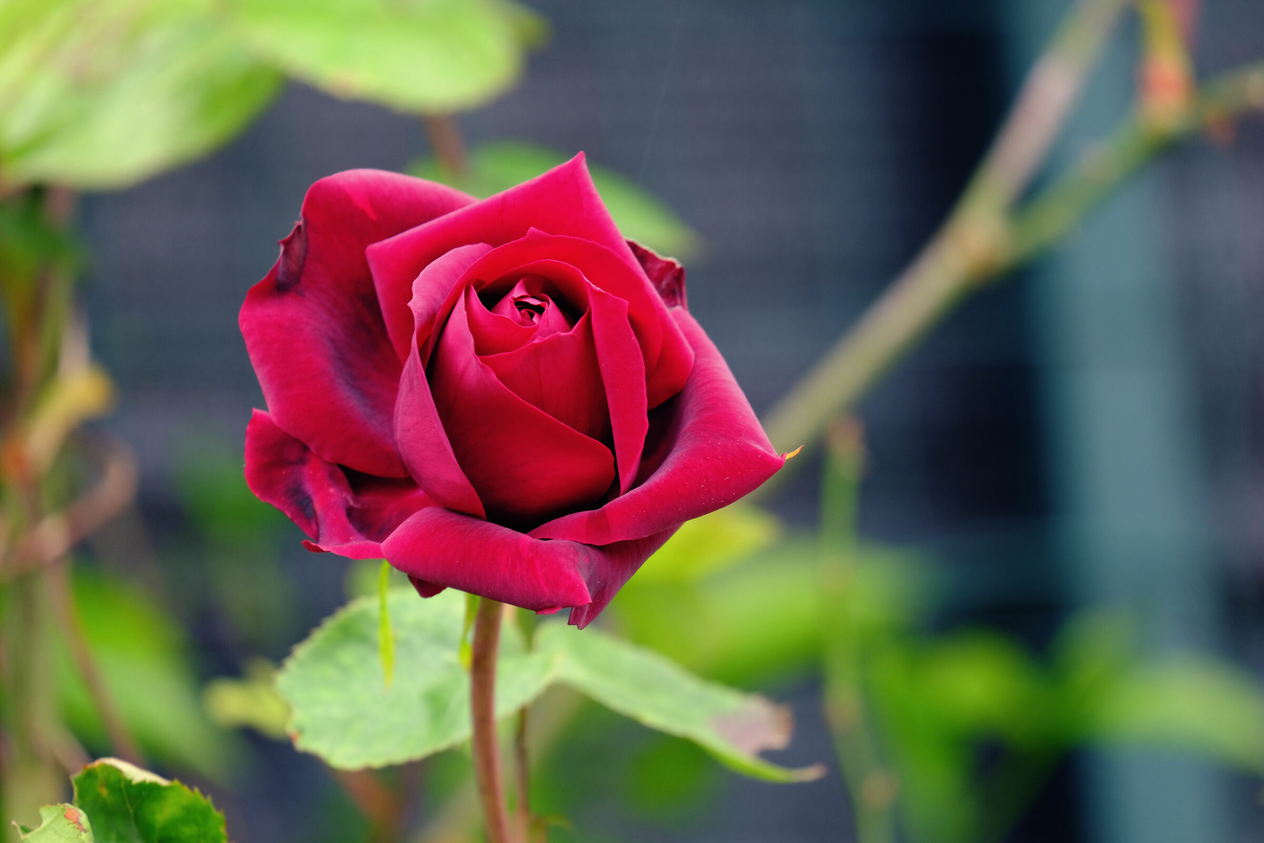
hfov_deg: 6.0
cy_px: 422
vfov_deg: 4.0
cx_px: 632
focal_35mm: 345
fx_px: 12112
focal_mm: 230
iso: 500
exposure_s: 1/120
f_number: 6.7
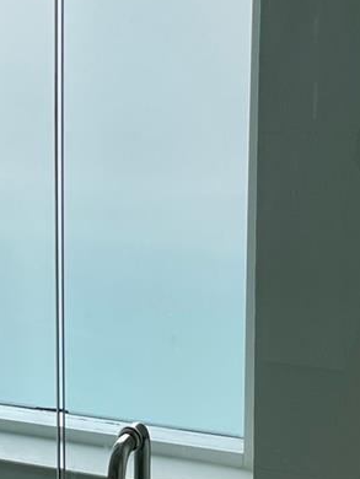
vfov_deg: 24.4
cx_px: -101
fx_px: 1108
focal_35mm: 80
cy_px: 190
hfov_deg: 17.4
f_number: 1.6
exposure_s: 1/121
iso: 80
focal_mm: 4.2
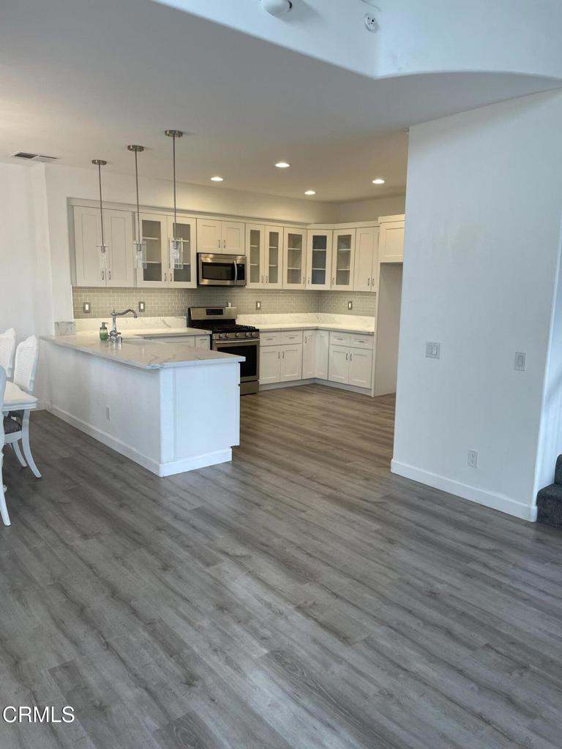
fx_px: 563
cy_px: 374
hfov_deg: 53.1
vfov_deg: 67.3
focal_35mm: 26
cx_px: 281
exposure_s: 1/120
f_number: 1.6
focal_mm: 4.2
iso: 50
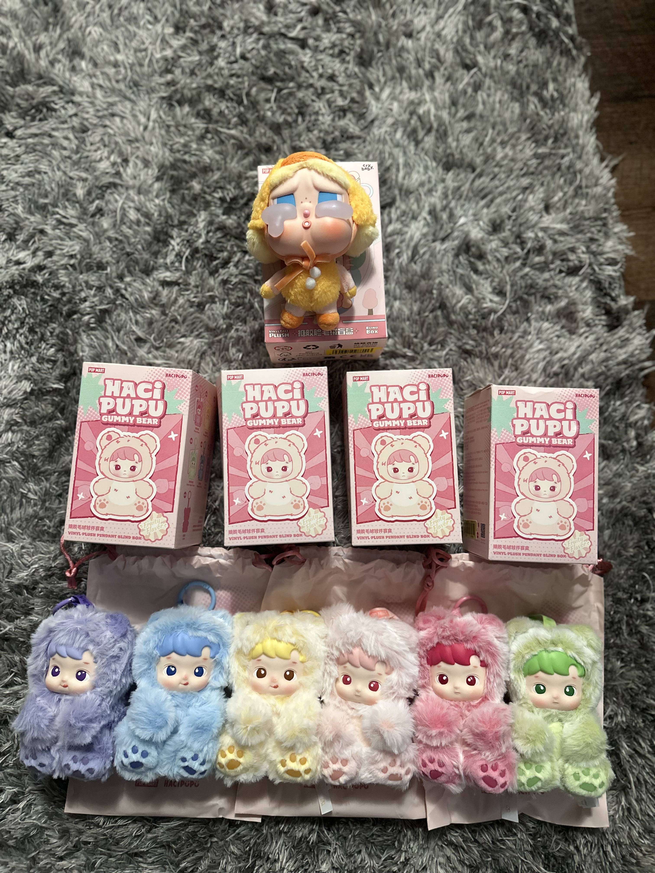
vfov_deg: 71.6
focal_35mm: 24
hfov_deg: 56.8
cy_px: 436
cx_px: 328
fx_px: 606
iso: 640
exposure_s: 1/40
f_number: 1.78
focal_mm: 6.86
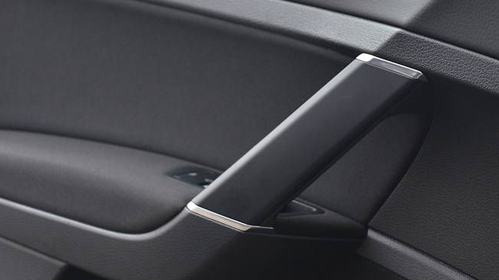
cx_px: 251
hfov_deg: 23.2
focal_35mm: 92
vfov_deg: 13.1
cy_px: 84
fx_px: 1217
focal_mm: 48
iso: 1000
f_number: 4.8
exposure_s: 1/30
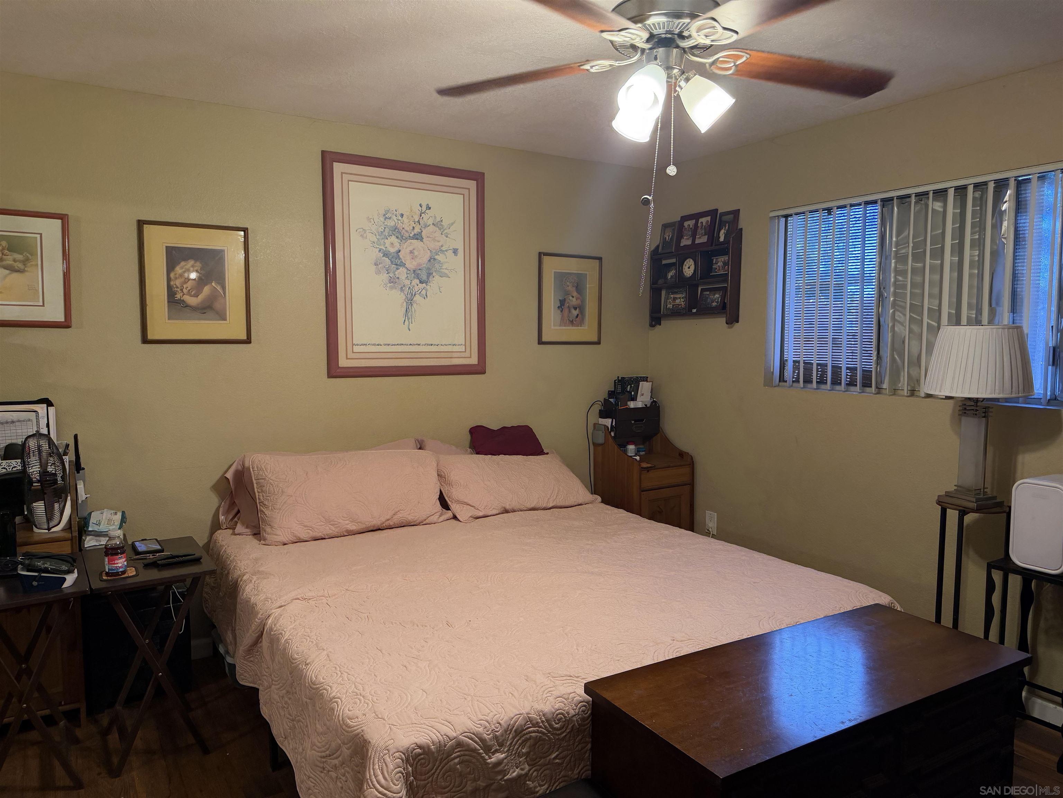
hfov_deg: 71.6
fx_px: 737
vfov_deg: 56.8
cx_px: 532
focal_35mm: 24
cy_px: 399
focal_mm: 6.76
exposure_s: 1/60
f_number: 1.78
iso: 200
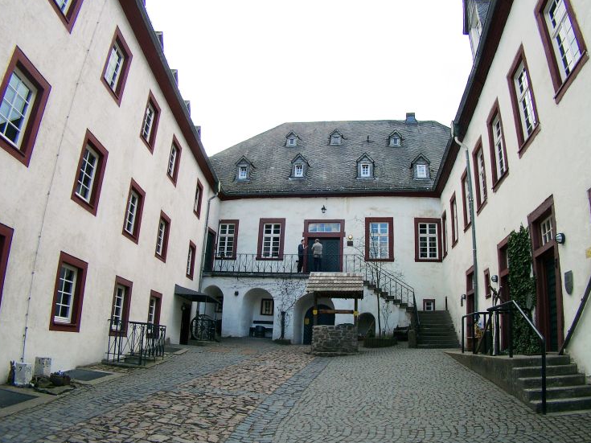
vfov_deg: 38.6
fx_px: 632
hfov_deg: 50.1
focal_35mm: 37
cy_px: 207
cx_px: 314
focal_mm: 7.13
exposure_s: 1/221
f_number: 4
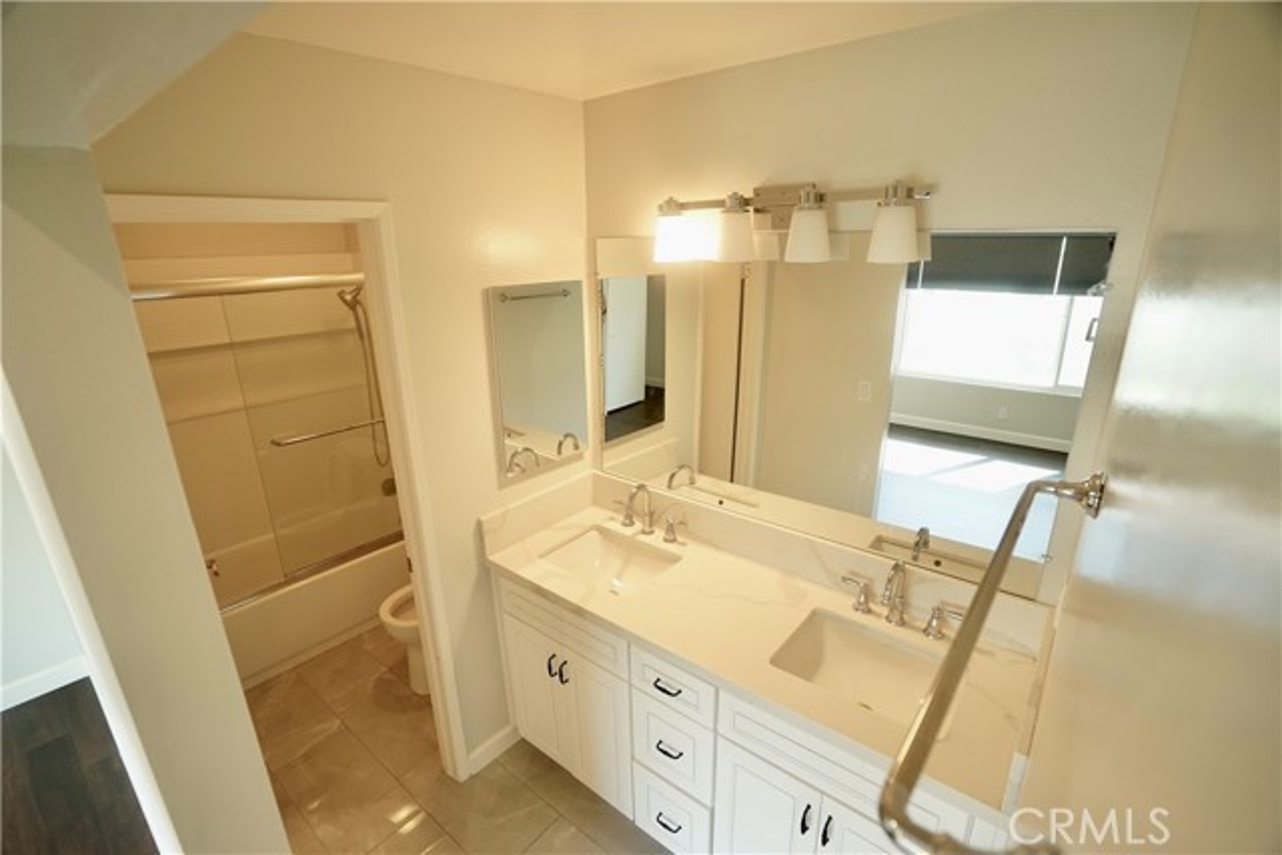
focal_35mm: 16
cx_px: 641
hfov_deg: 96.7
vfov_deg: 73.8
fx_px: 570
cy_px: 428
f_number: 4
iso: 640
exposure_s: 1/60
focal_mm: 16
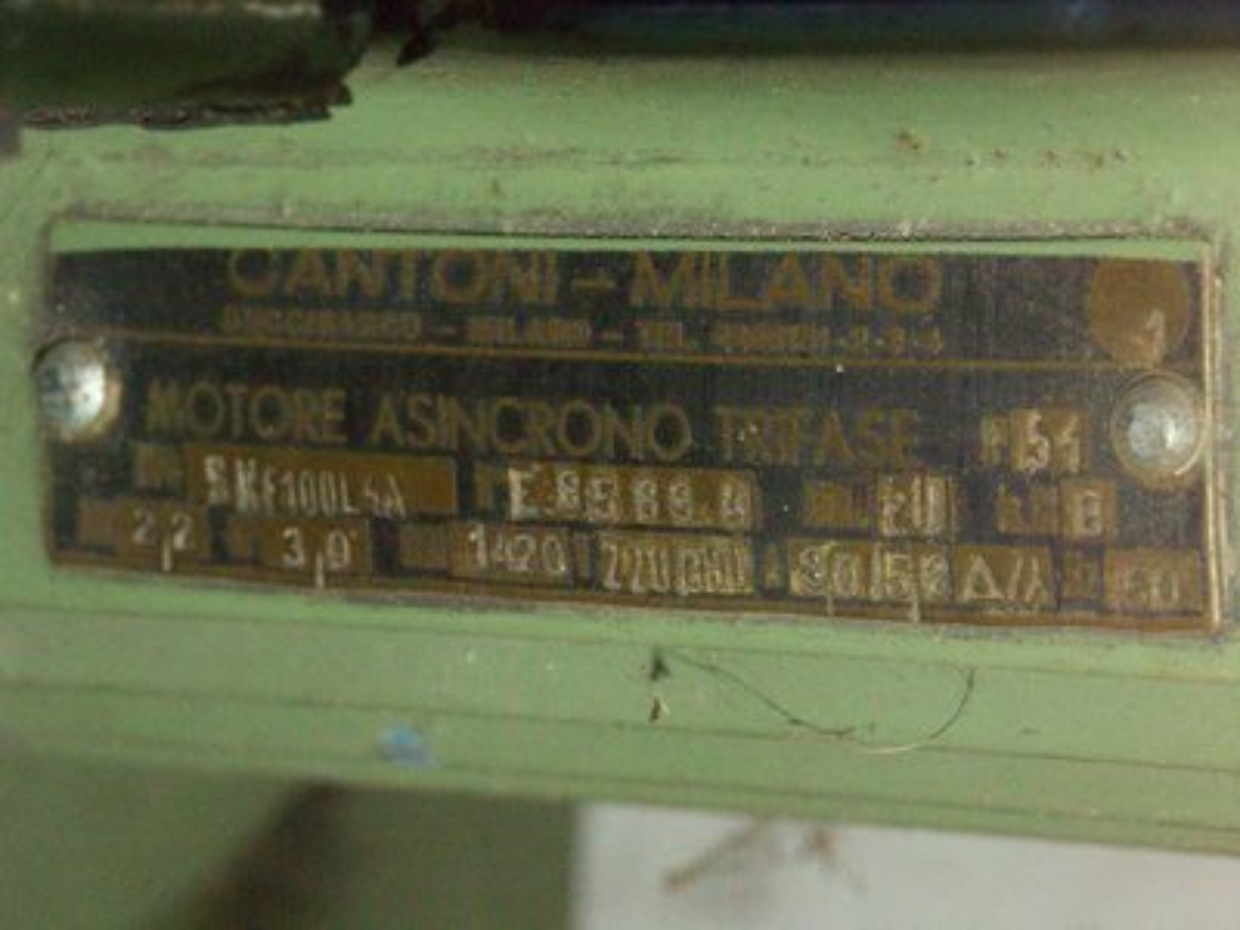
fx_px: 7164
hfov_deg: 9.9
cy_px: 465
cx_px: 620
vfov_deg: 7.4
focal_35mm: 200
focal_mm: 50.8
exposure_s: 1/200
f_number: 9
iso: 800
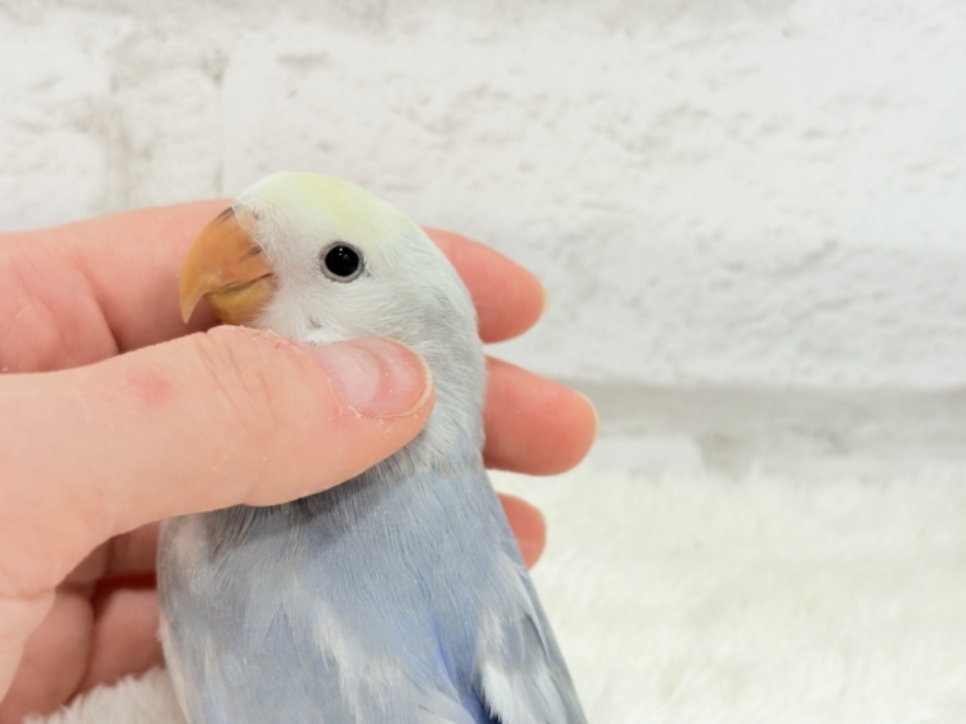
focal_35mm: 52
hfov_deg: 36.8
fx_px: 1451
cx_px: 483
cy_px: 362
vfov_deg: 28.0
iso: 50
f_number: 1.6
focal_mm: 5.96
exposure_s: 1/50
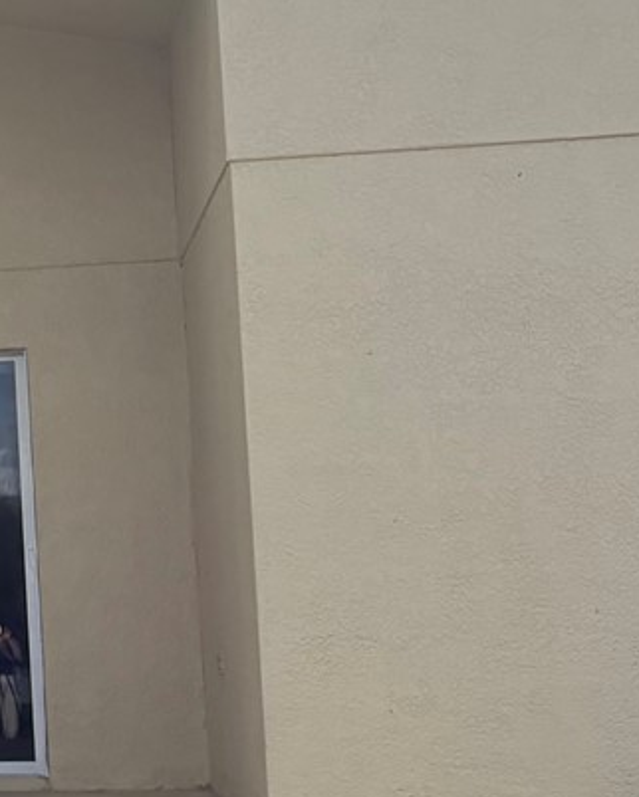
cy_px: 381
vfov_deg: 19.0
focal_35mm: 101
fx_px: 2386
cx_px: -575
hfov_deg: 13.4
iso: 64
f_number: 1.6
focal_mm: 5.96
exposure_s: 1/4608
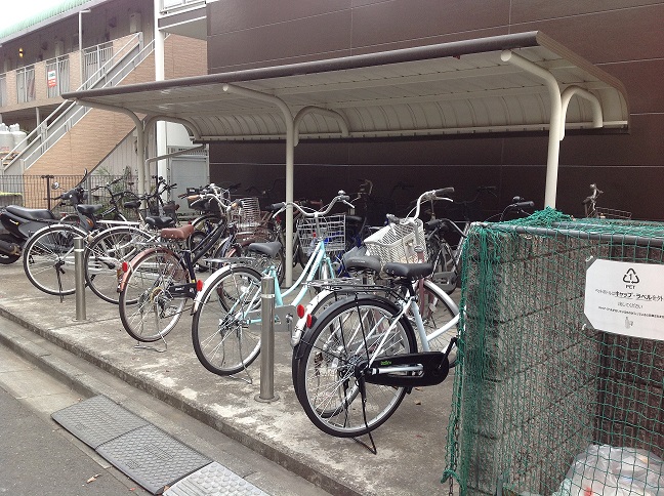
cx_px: 332
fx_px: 670
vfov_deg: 40.6
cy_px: 248
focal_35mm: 35
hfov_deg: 52.7
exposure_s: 1/120
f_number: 2.4
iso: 64
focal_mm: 4.28
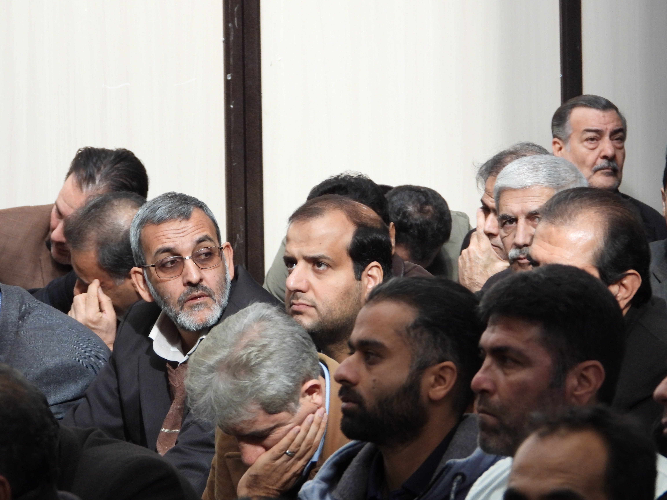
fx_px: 6648
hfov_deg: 5.7
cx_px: 334
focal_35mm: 345
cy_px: 250
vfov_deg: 4.3
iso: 400
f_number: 4.5
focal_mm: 62.1
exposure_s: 1/30
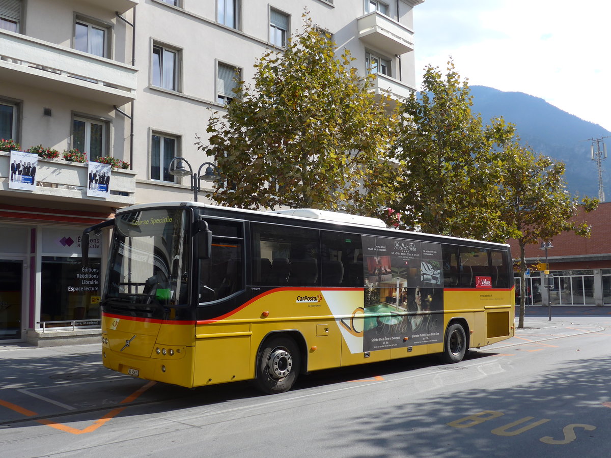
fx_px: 600
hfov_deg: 54.0
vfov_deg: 41.8
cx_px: 306
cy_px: 229
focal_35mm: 34
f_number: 2.8
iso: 80
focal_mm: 7
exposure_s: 1/1000
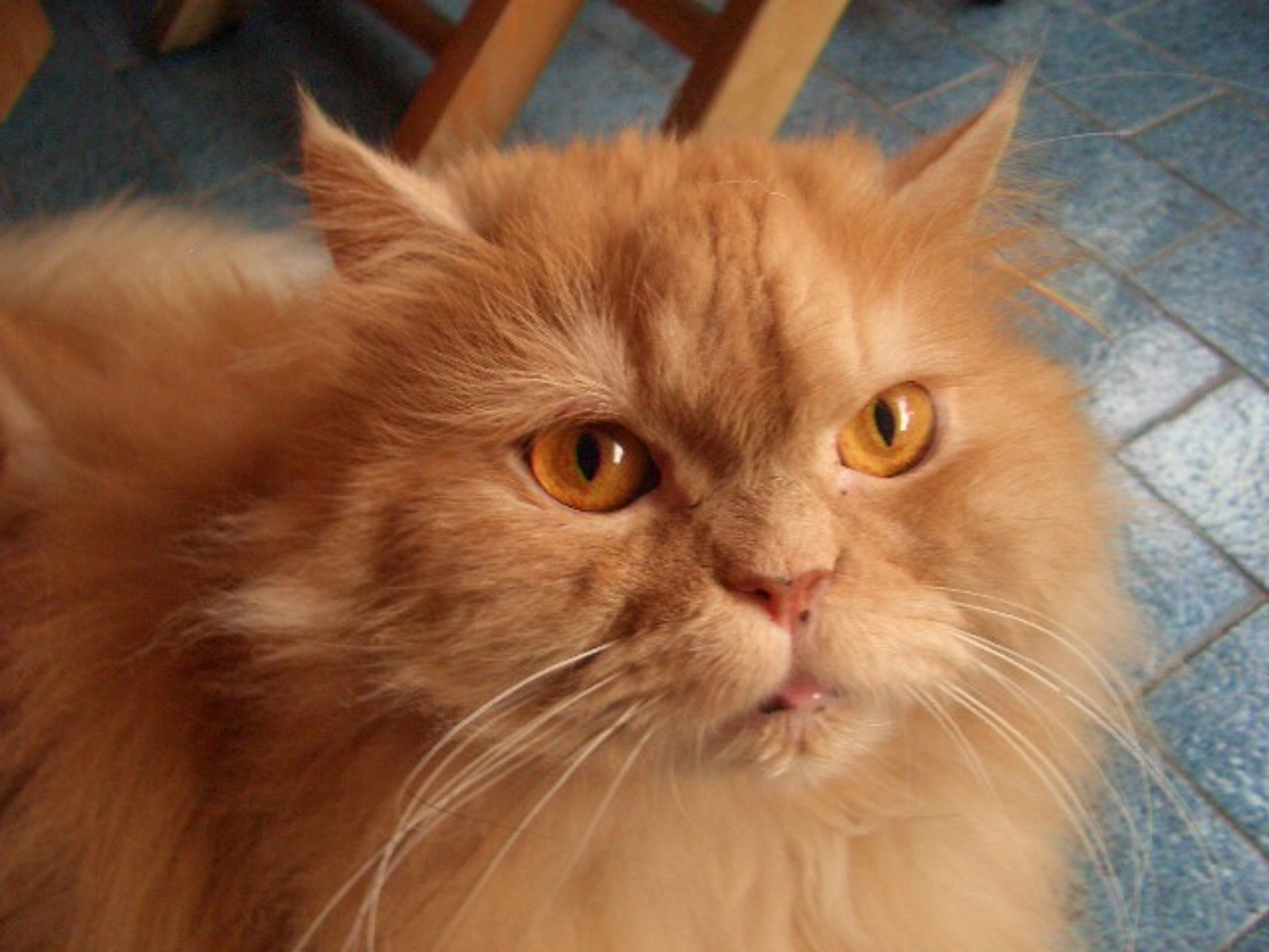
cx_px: 634
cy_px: 476
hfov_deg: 52.6
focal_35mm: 35
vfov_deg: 40.7
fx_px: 1283
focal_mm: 5.8
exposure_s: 1/50
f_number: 2.6
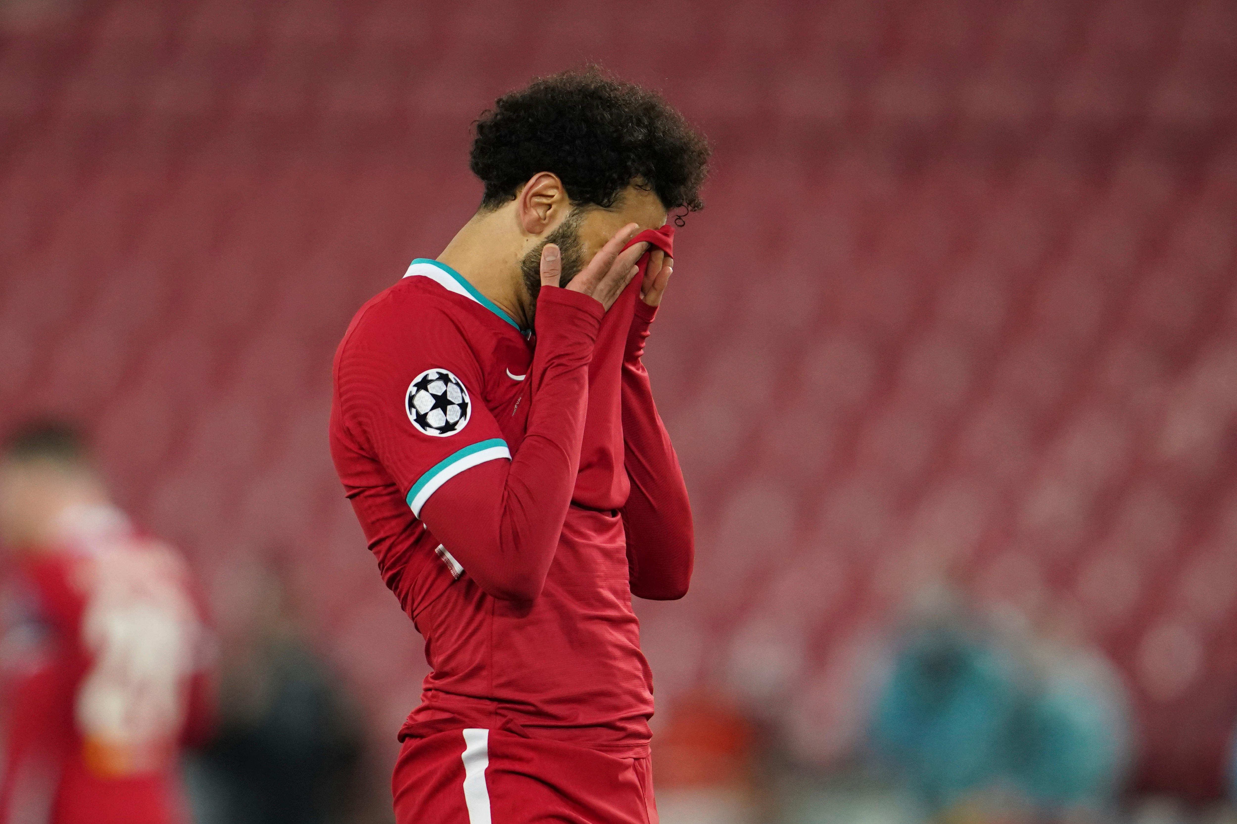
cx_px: 618
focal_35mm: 560
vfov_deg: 2.5
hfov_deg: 3.7
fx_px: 19240
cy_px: 412
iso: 4000
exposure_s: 1/1250
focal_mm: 560
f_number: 4
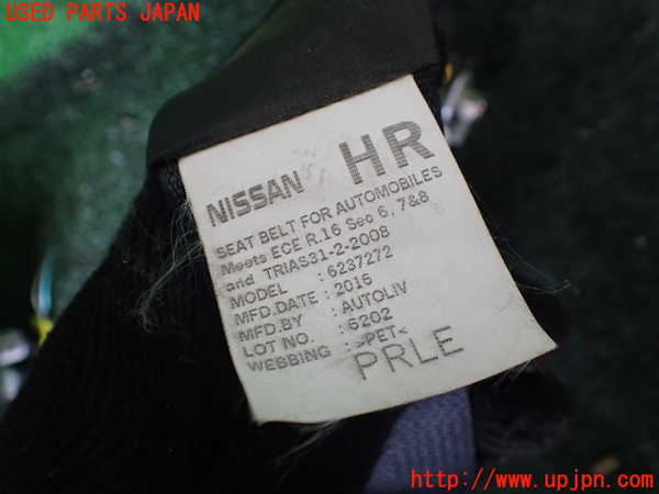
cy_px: 247
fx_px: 571
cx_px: 330
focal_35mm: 30
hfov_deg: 60.0
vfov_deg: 46.8
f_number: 2.3
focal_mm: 5.4
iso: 320
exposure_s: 1/125
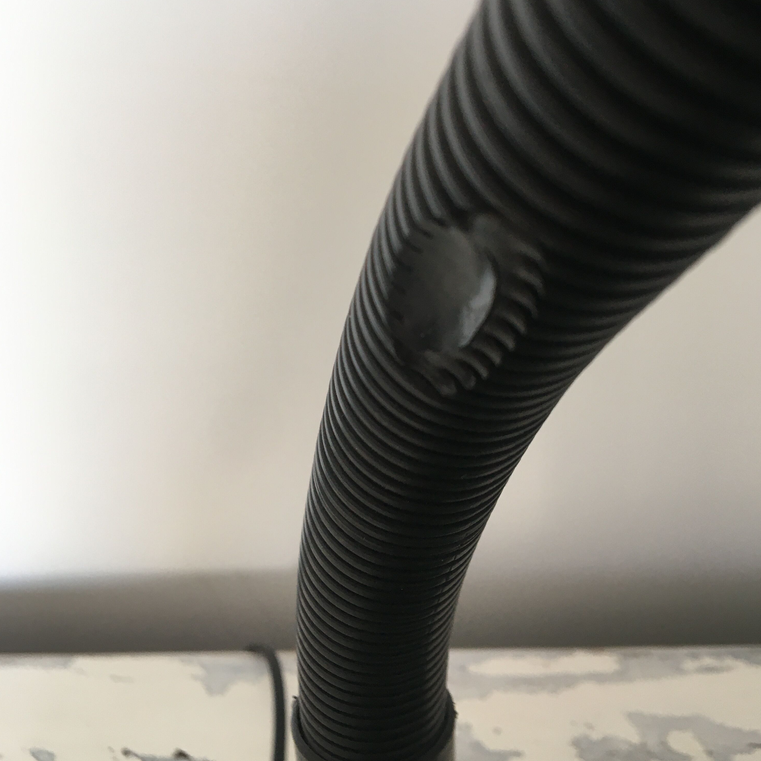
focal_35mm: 35
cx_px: 379
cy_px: 306
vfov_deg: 47.0
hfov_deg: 47.2
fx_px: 871
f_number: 2.2
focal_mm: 4.15
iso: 64
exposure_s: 1/33
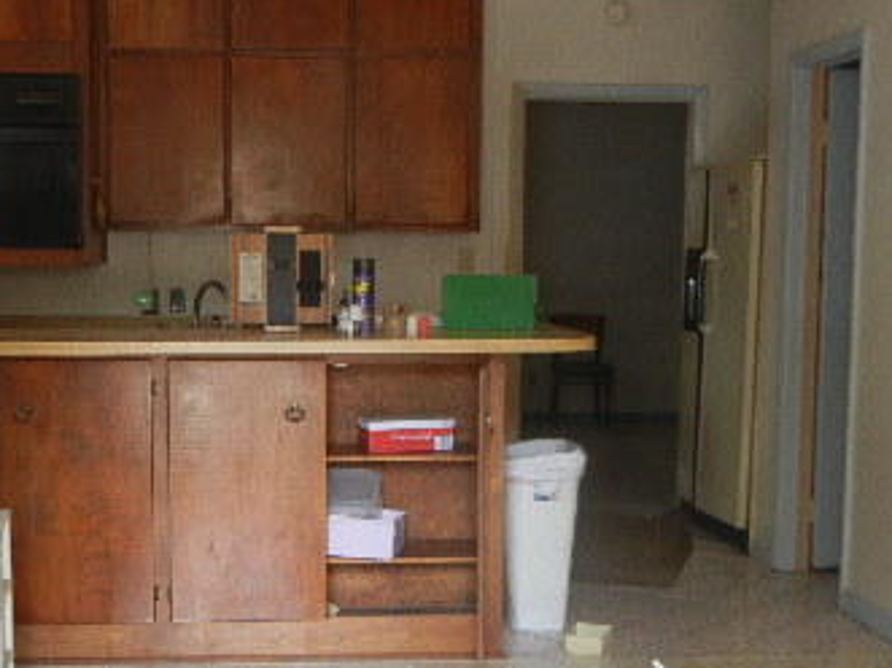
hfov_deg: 33.0
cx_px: 318
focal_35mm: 58
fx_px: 1494
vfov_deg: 25.2
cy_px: 407
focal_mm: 5.4
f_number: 3.5
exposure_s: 1/30
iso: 216
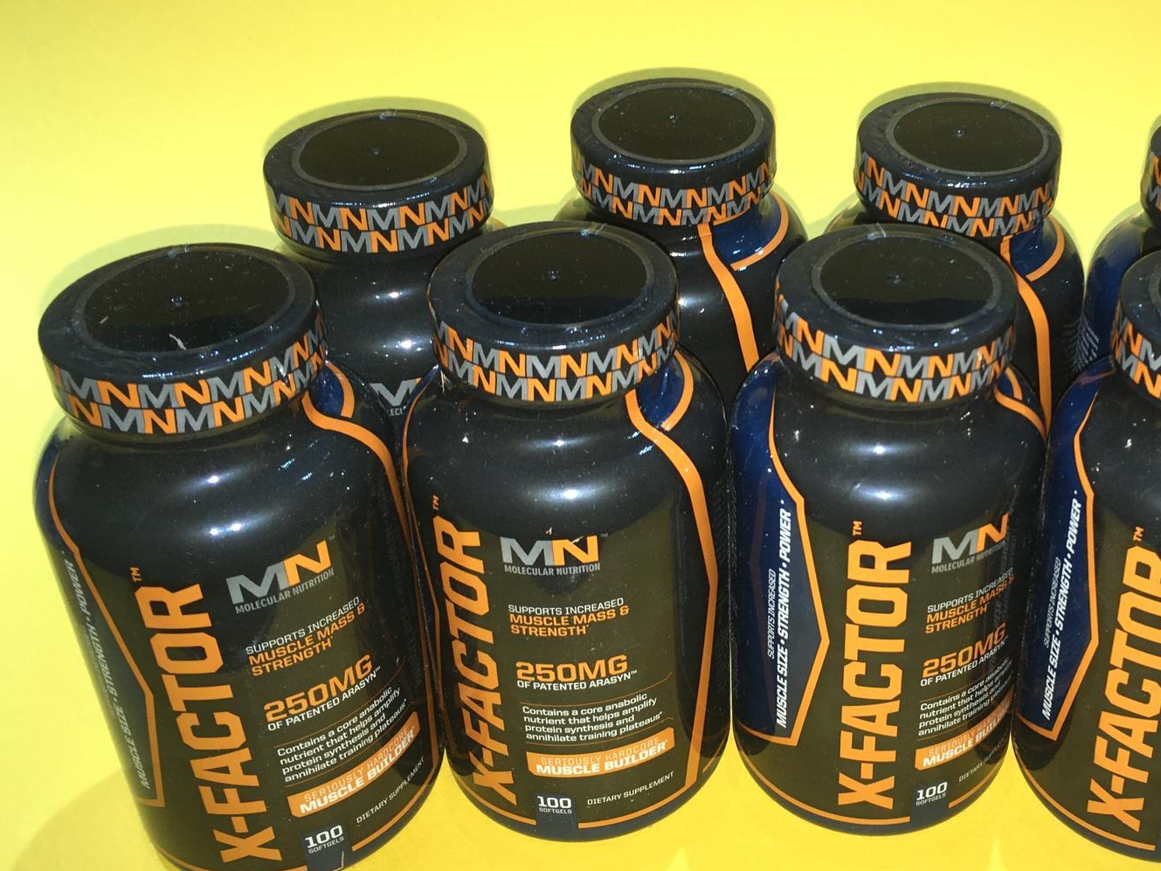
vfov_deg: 32.8
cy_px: 353
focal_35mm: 44
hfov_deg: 42.0
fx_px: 1476
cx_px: 828
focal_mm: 4.15
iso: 25
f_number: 2.2
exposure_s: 1/42
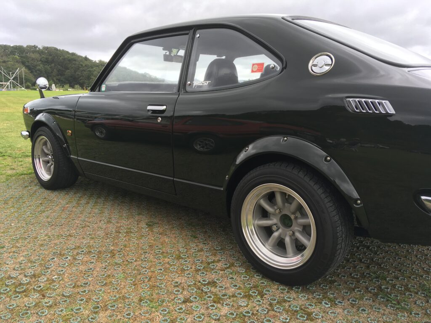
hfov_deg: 61.7
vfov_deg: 48.2
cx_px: 216
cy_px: 162
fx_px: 361
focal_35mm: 29
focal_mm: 4.15
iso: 25
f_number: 2.2
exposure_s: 1/123
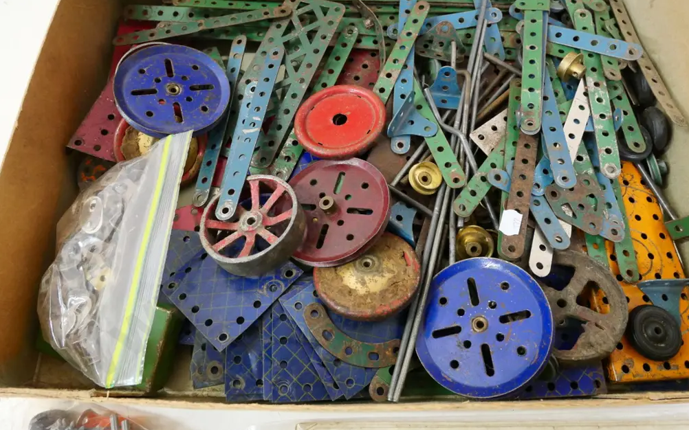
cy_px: 170
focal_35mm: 26
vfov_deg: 47.3
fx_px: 488
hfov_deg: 70.4
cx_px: 351
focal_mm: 12
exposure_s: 1/40
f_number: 5.6
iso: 3200
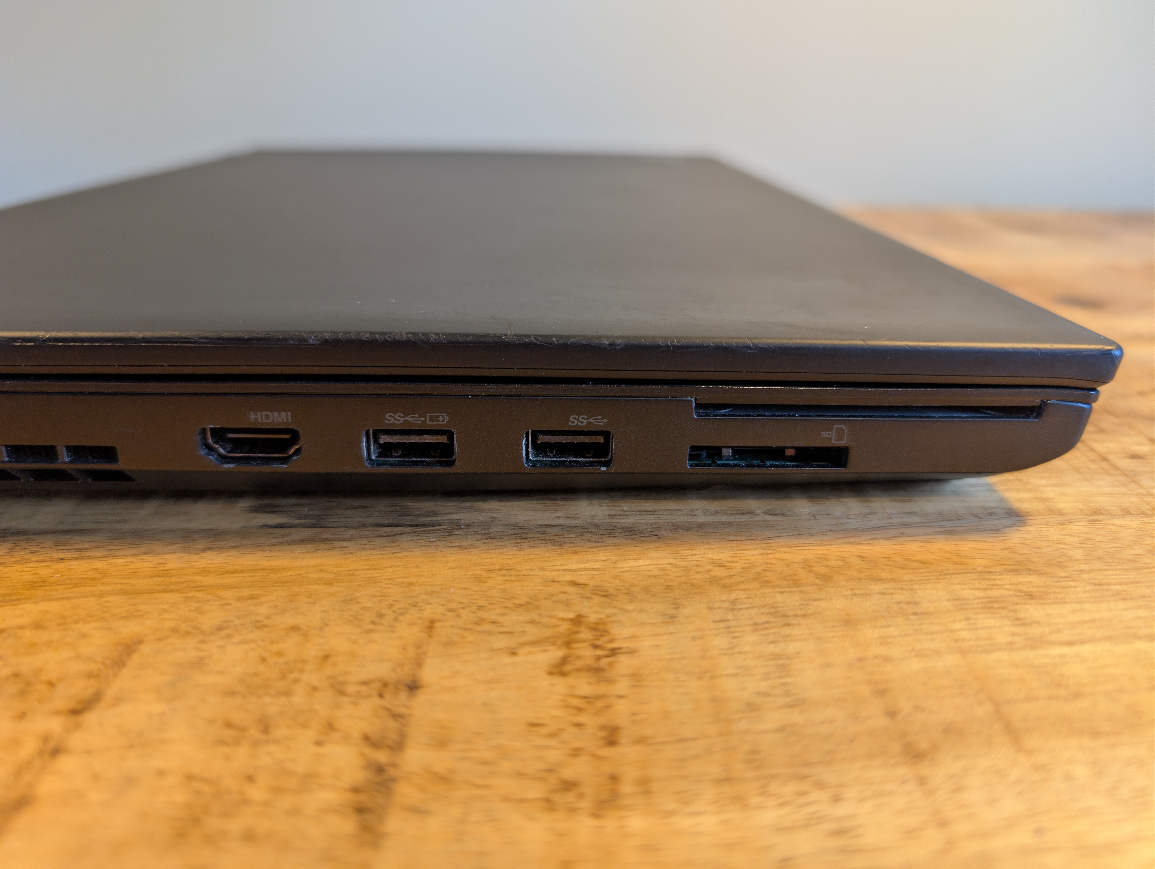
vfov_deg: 56.9
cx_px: 578
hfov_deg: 71.5
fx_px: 802
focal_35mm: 24
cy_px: 434
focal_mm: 6.9
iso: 85
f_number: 1.68
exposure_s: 1/50
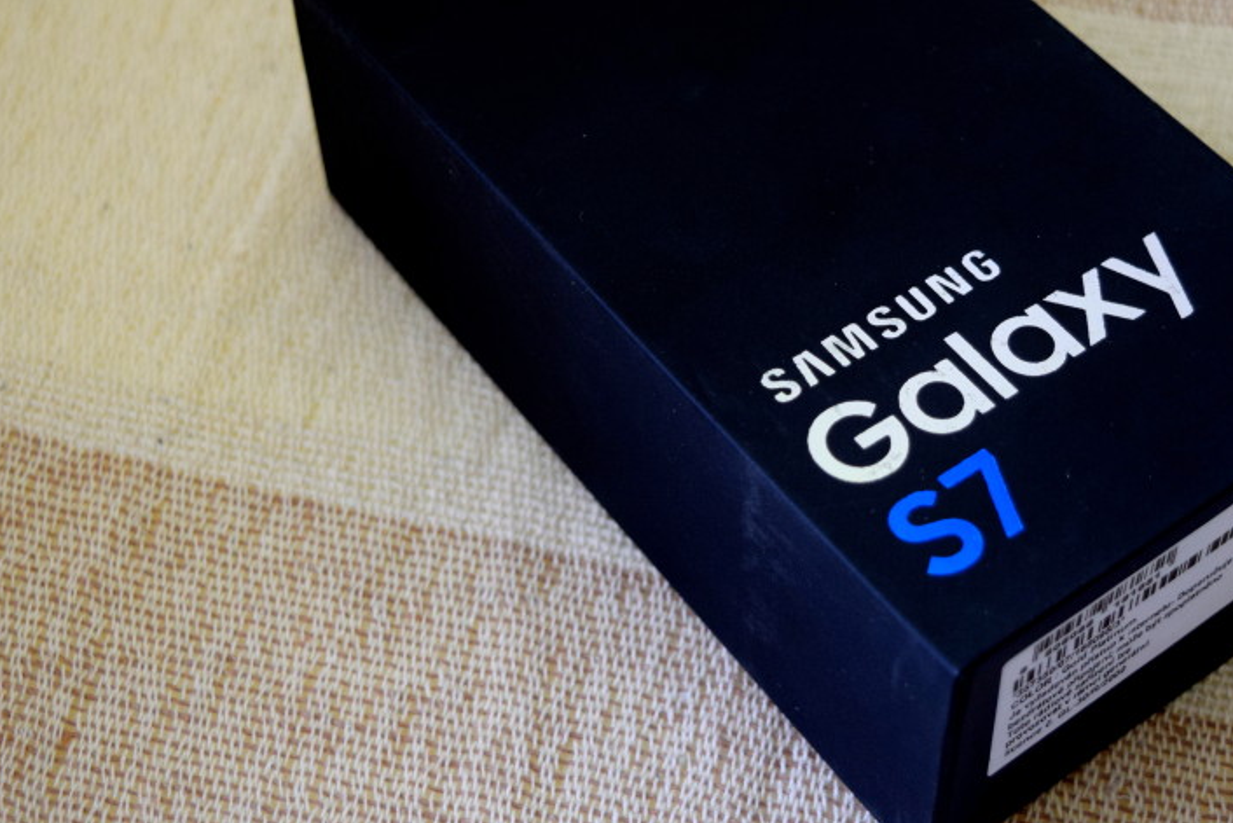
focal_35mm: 74
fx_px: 2535
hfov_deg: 27.3
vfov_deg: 18.4
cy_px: 317
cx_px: 723
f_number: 4.5
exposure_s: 1/60
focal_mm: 34
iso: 800
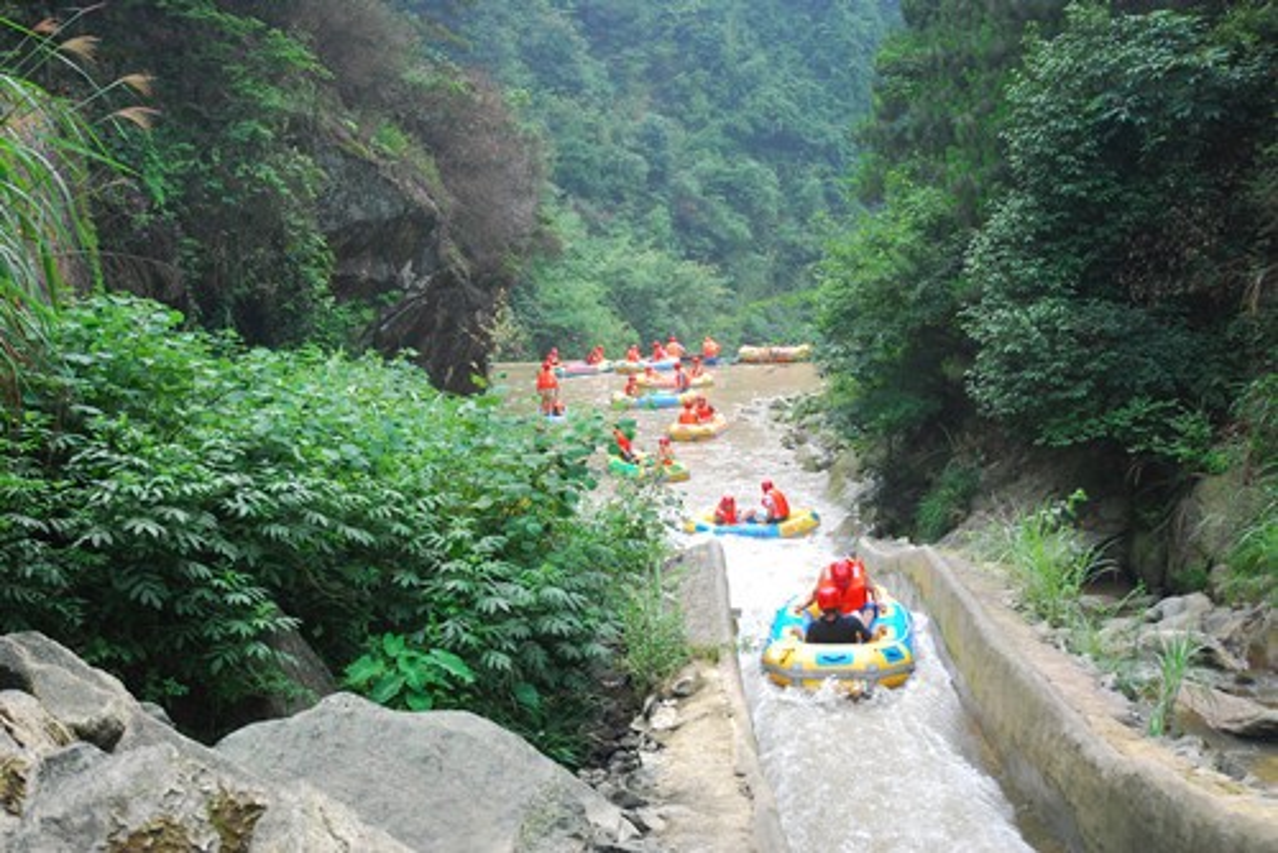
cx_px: 639
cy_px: 426
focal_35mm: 46
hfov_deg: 42.3
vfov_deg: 29.0
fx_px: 1652
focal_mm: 31
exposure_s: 1/250
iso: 200
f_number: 4.5
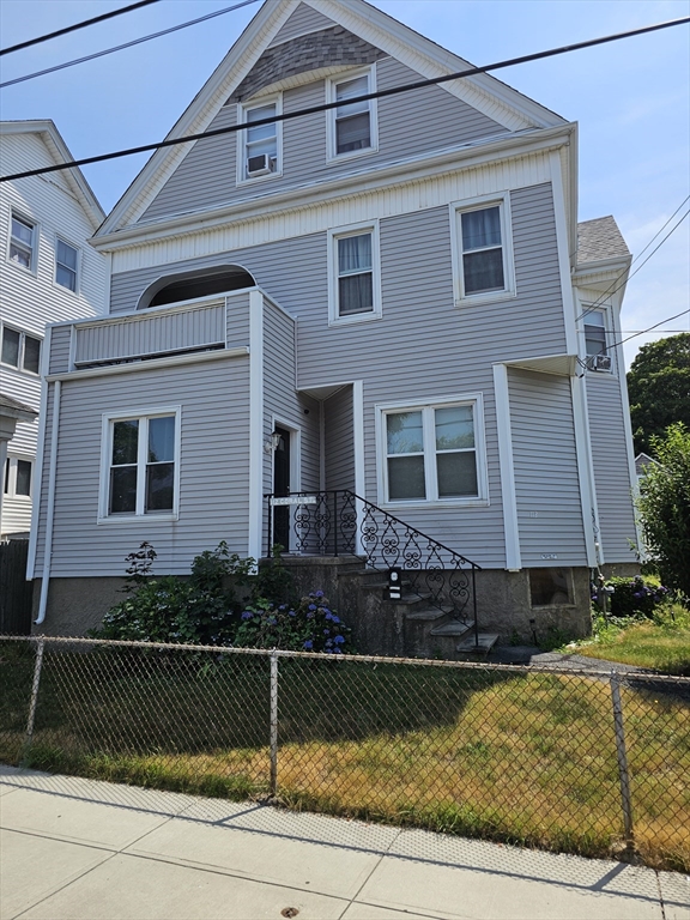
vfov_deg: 73.9
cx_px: 345
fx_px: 611
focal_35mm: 23
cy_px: 460
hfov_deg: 58.9
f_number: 1.7
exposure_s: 1/771
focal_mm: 6.3
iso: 10
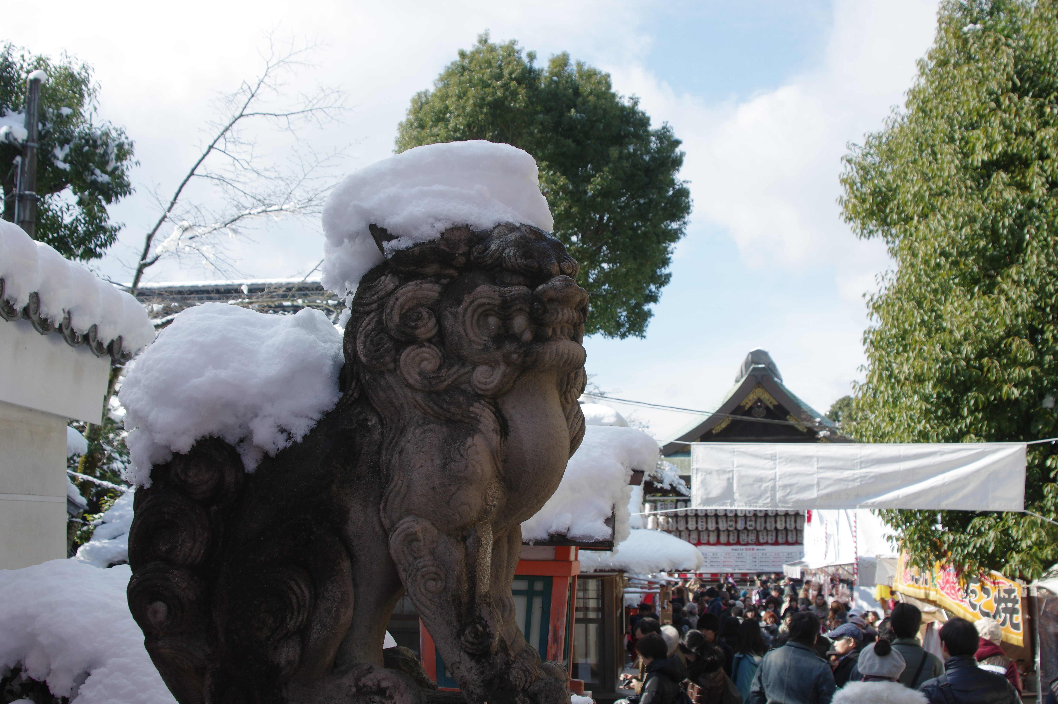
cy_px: 352
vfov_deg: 31.8
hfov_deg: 46.4
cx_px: 529
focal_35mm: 42
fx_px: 1233
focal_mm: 28
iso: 200
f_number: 9
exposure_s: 1/160
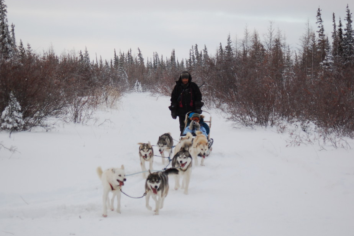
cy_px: 129
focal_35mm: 133
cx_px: 166
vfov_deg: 10.3
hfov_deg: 15.4
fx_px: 1306
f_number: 5.6
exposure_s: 1/500
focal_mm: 80
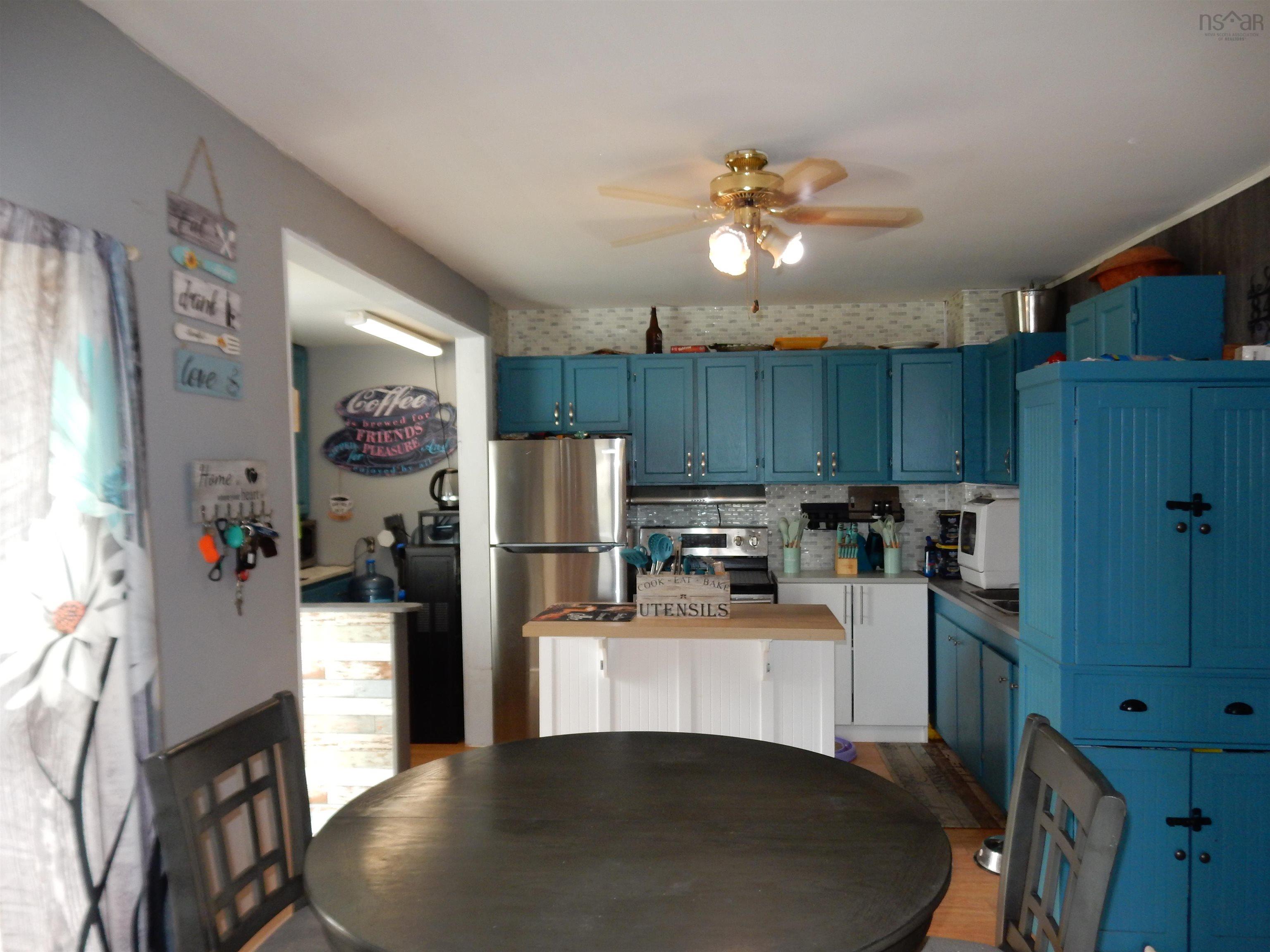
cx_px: 635
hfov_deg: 69.4
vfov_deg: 54.9
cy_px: 476
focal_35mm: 25
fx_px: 917
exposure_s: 1/30
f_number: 3.7
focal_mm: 4.5
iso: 200
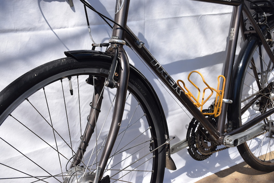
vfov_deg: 26.5
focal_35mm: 51
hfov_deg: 38.9
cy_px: 92
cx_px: 137
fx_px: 388
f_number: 10
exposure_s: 1/400
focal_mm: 34
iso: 200
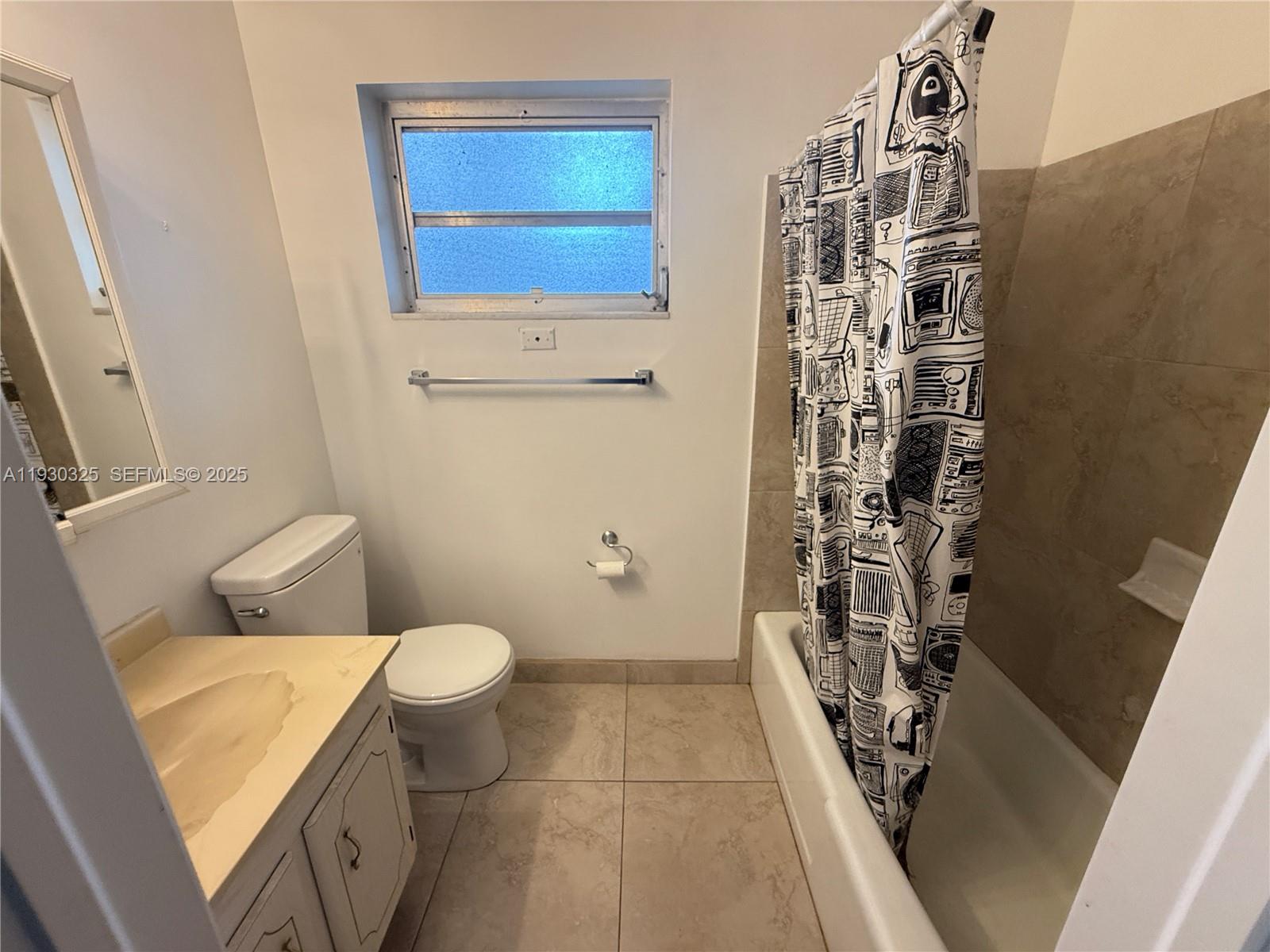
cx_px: 635
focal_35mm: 14
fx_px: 514
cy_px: 476
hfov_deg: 102.1
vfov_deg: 85.7
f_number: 2.2
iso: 200
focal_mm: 2.22
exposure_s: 1/60
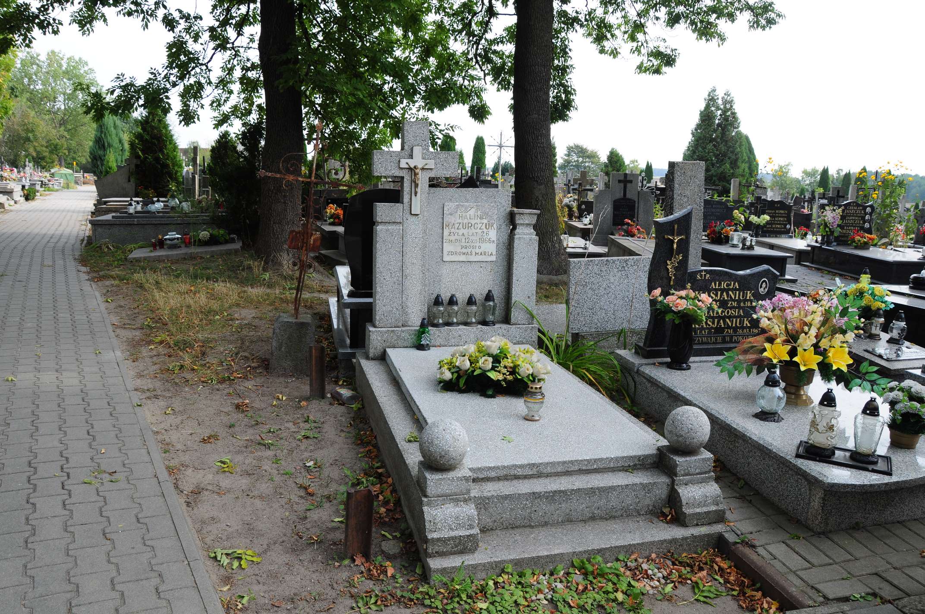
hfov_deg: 67.4
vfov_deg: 47.8
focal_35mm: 27
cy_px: 307
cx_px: 462
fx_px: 693
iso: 250
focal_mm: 18
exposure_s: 1/200
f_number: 7.1
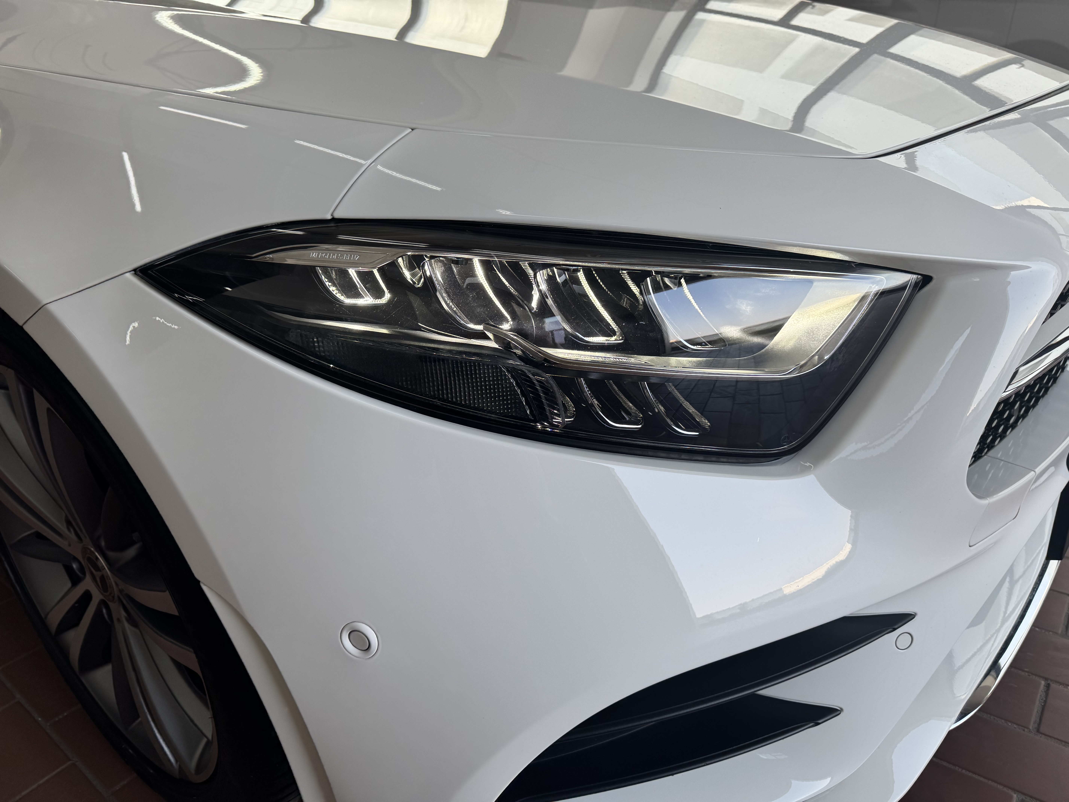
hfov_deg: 71.6
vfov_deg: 56.8
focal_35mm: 24
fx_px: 741
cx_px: 534
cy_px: 401
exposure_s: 1/370
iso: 80
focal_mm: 6.76
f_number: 1.78
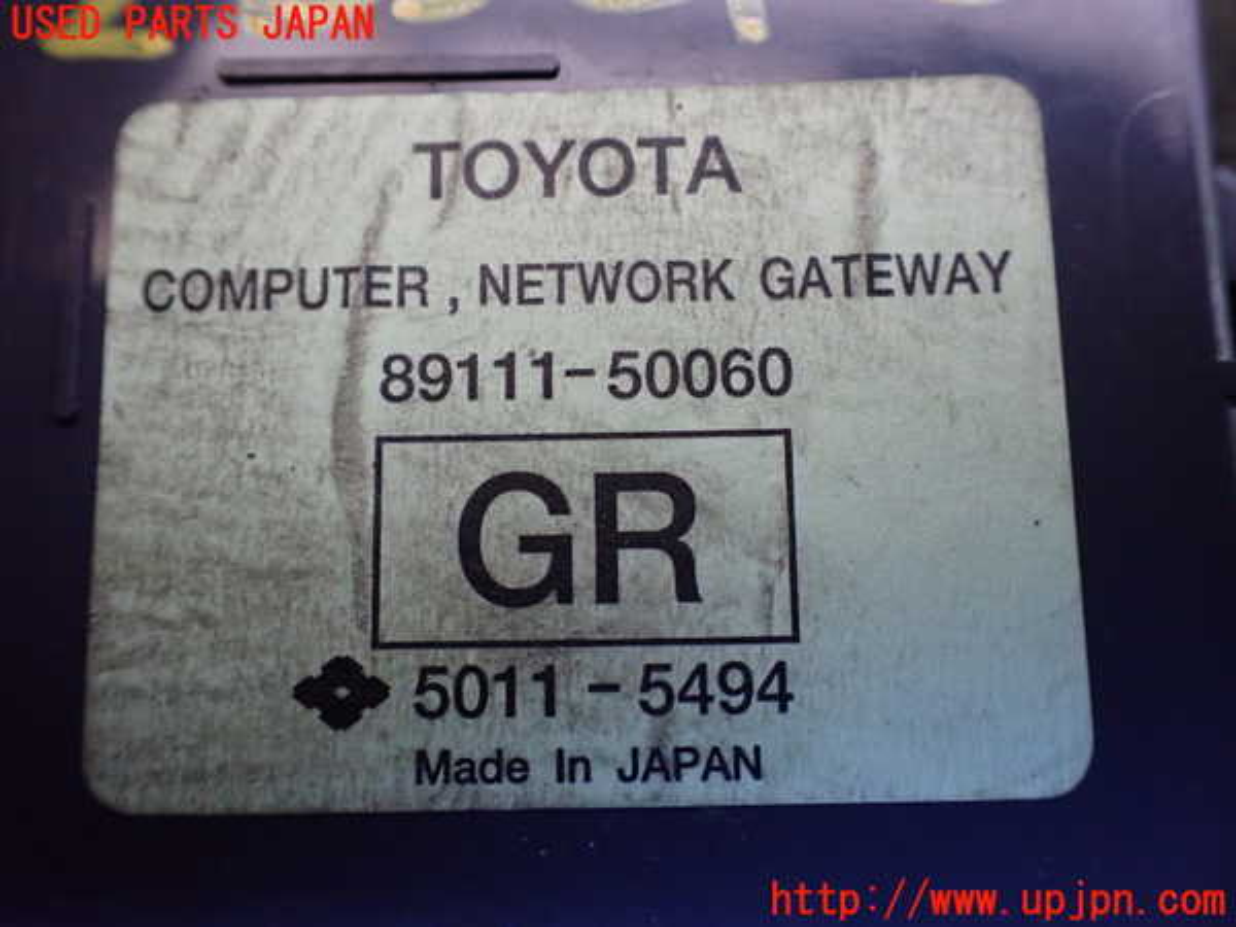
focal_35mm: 30
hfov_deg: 60.0
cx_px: 618
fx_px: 1071
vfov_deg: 46.8
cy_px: 464
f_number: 2.3
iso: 800
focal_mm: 5.4
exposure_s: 1/80
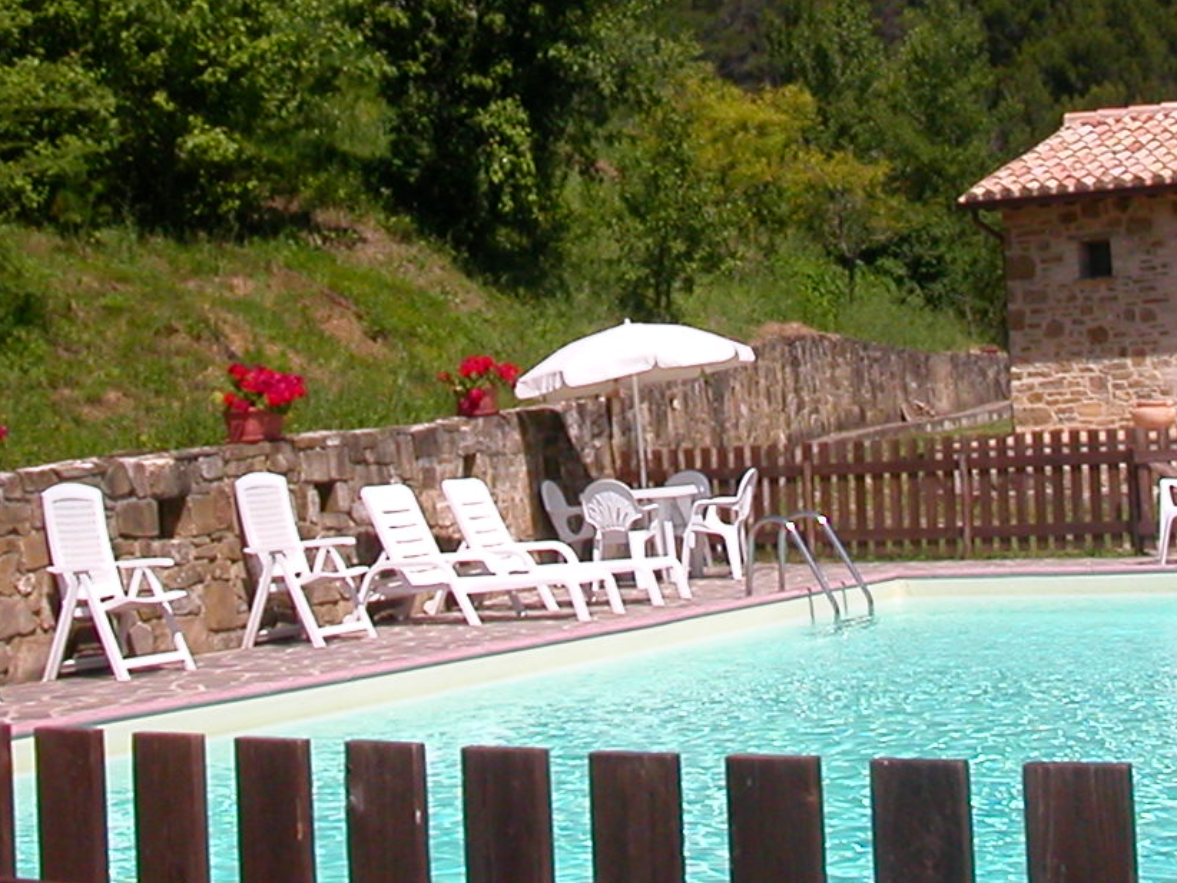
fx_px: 2449
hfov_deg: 27.0
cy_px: 200
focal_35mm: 72
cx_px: 659
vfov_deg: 20.3
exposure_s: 1/885
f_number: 4.5
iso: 100
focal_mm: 5.6
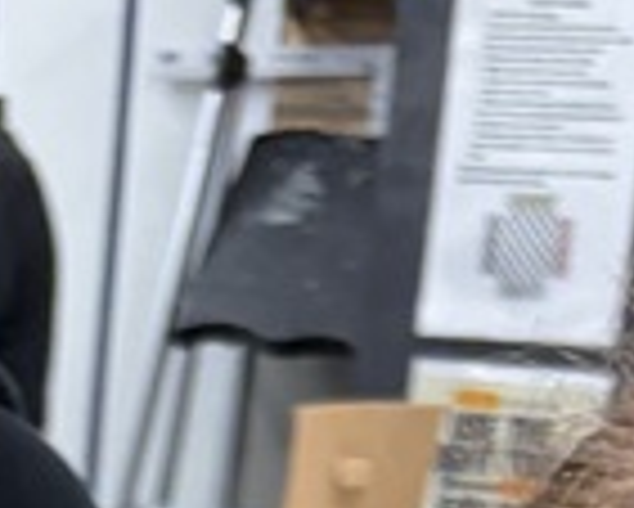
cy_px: 2180
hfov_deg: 10.2
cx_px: -220
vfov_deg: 6.4
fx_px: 3455
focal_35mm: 184
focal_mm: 5.96
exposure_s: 1/60
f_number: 1.6
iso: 80
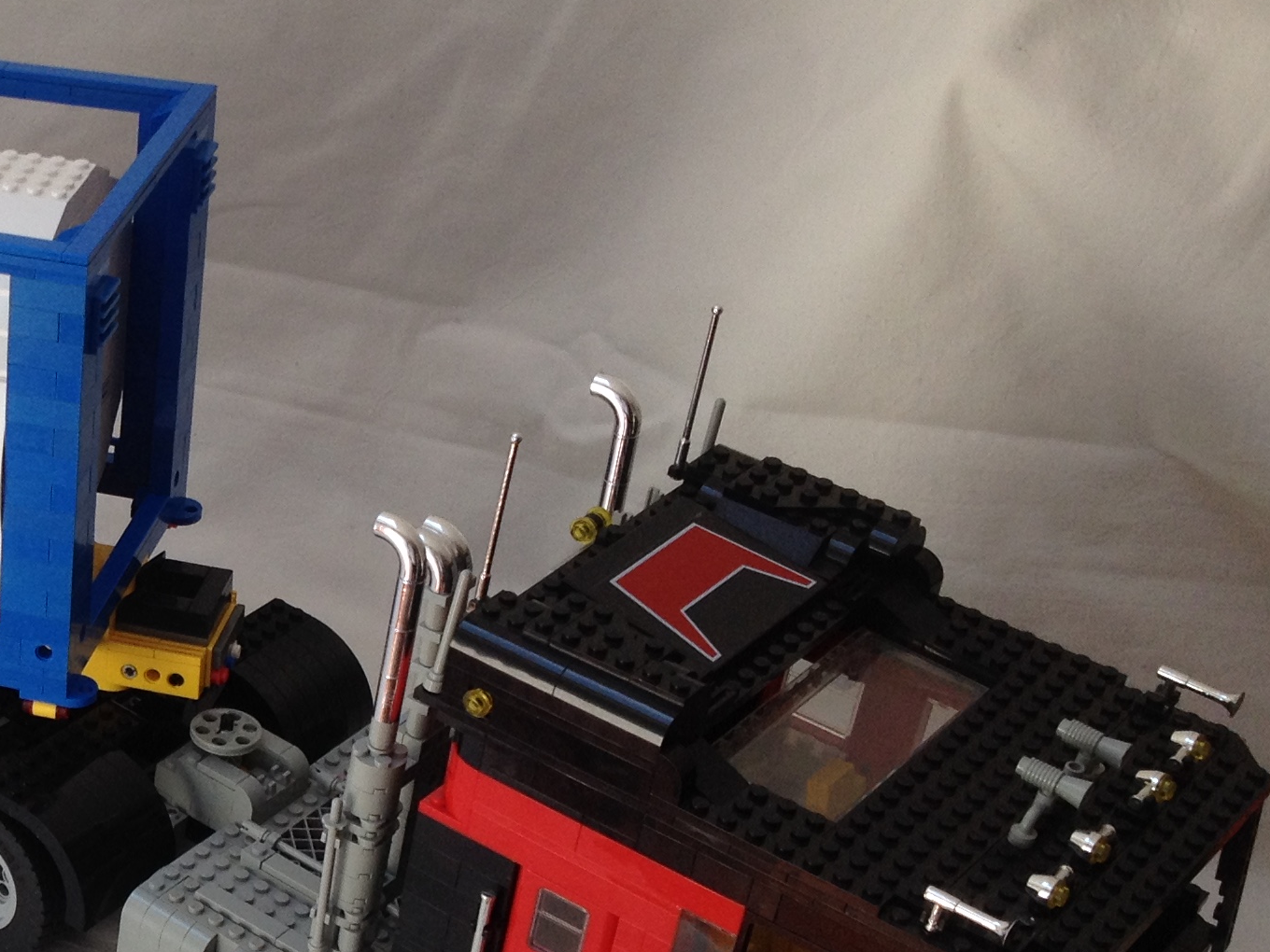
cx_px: -190
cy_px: 688
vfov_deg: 17.5
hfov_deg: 21.8
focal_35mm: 84
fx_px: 3082
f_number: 2.4
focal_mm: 4.28
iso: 50
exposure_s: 1/207
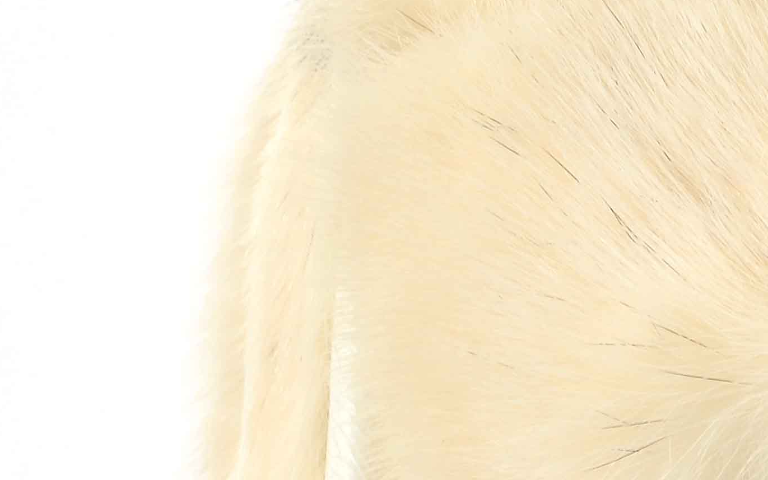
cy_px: 176
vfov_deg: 2.3
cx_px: 1050
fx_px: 12053
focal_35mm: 576
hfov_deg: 3.6
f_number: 10
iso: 160
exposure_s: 1/60
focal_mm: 105
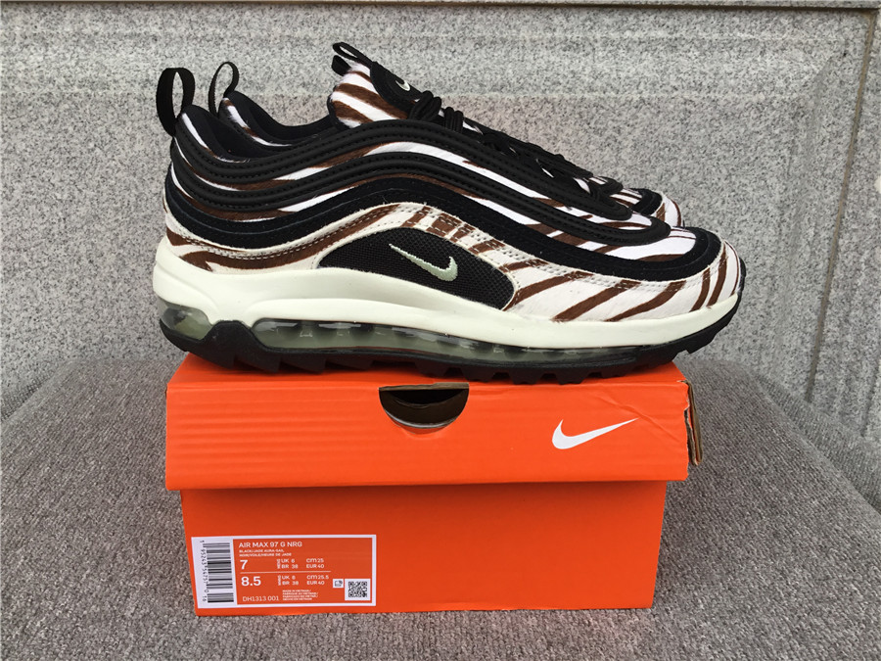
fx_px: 789
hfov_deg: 58.4
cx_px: 440
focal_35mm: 31
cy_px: 330
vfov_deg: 45.4
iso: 32
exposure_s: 1/50
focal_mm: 3.3
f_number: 2.4
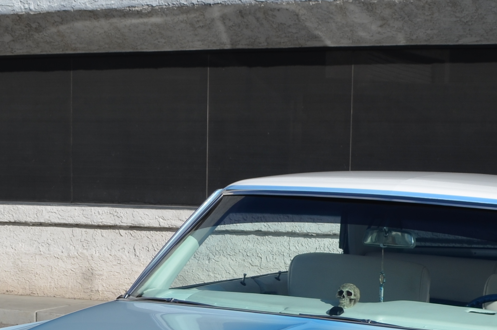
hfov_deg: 21.5
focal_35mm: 95
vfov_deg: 13.8
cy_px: 419
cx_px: 298
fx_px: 1309
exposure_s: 1/320
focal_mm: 20
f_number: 9
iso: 100
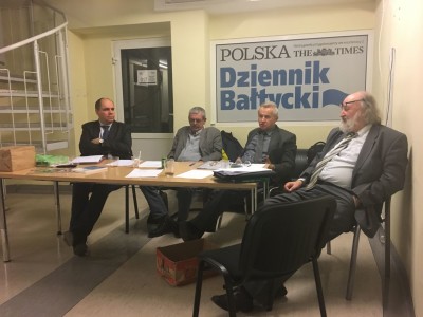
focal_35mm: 29
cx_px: 212
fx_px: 354
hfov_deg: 61.7
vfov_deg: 48.2
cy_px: 158
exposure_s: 1/25
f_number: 2.2
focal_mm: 4.15
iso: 200
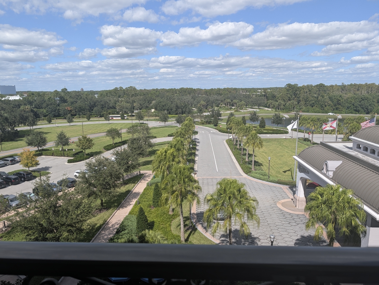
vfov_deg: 57.0
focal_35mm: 24
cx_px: 190
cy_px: 142
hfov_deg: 71.5
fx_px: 263
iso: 24
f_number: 1.68
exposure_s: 1/1195
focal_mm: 6.9
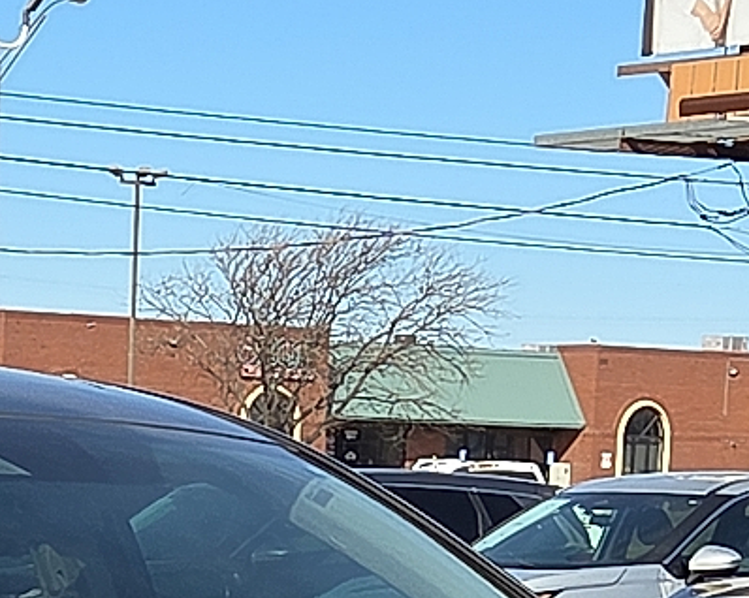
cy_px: 1046
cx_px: 60
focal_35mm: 165
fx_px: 3656
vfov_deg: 9.0
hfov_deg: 11.6
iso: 77
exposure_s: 1/5000
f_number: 1.8
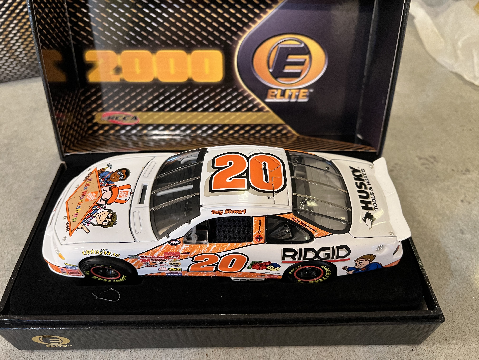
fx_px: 360
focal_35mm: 26
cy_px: 180
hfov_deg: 67.3
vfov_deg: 53.1
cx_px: 240
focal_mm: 5.7
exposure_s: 1/60
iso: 400
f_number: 1.5
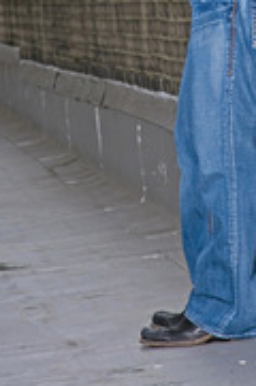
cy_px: -34
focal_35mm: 282
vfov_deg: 7.3
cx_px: 235
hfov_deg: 4.8
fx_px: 3020
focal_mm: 85
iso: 200
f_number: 5.6
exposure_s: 1/125
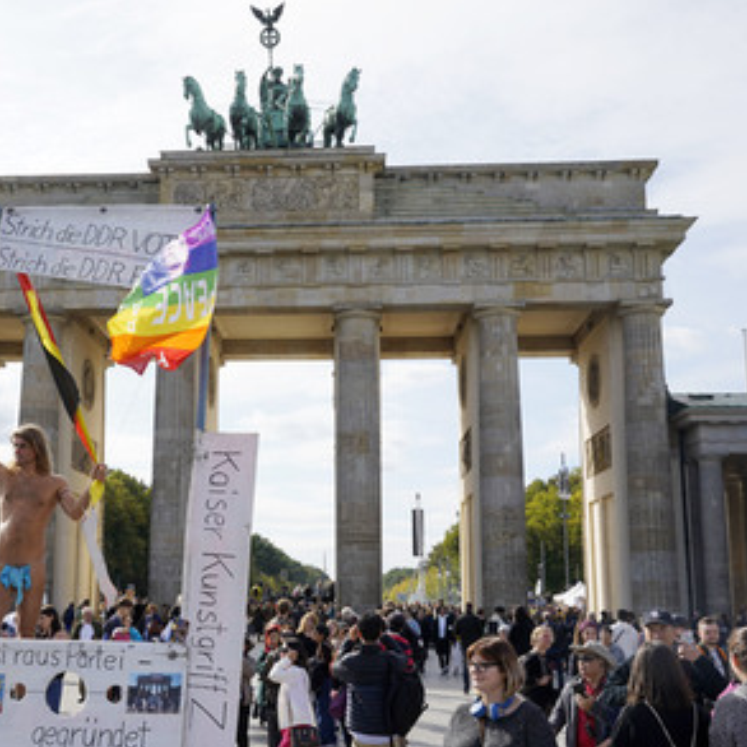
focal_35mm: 47
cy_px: 375
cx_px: 243
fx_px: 1147
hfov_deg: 35.7
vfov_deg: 36.1
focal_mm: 36
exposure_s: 1/320
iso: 160
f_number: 9
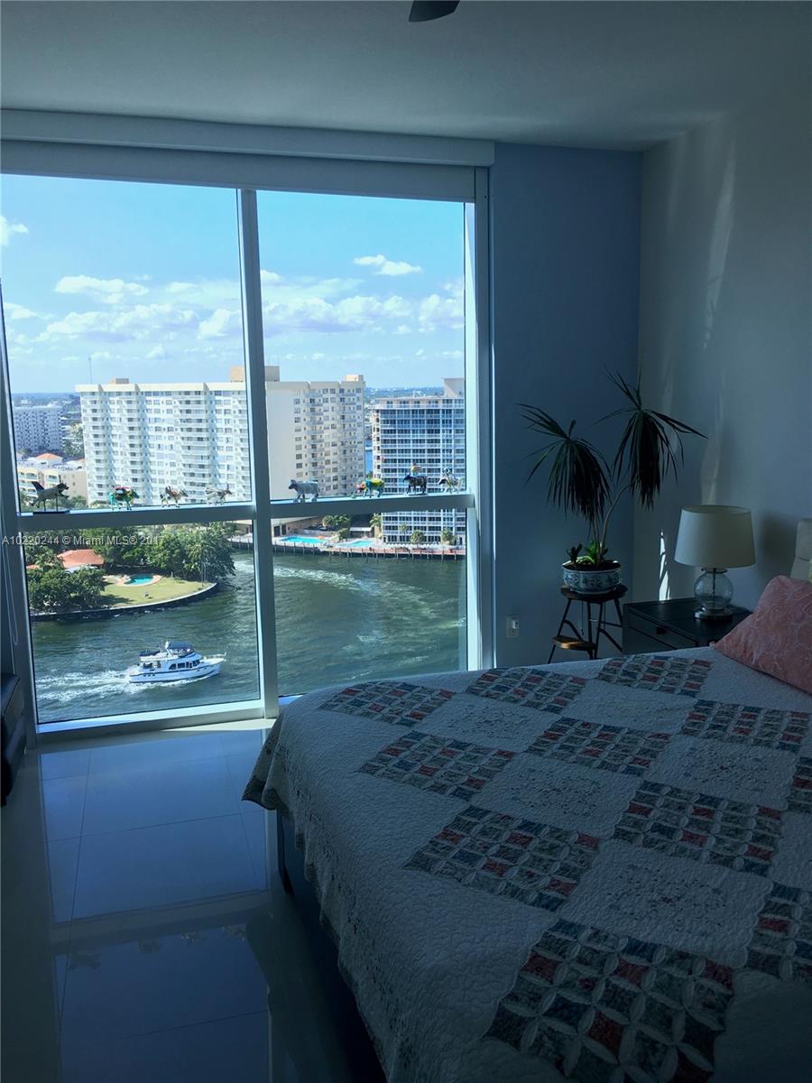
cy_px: 542
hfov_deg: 48.2
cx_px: 406
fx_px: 907
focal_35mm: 29
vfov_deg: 61.7
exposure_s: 1/256
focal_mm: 4.15
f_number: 2.2
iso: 25
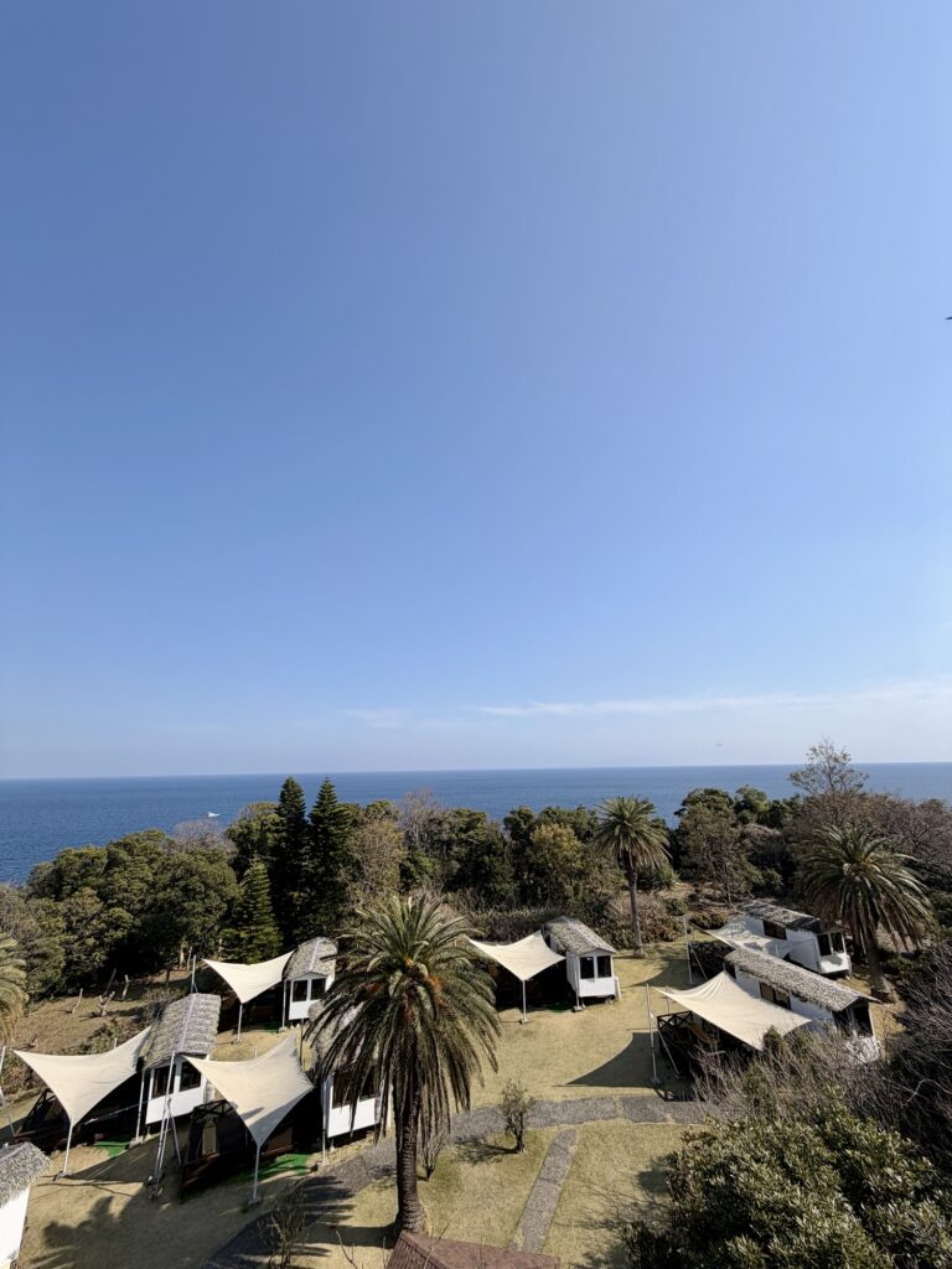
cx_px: 476
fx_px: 513
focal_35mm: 14
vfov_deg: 102.1
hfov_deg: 85.7
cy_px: 634
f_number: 2.2
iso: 20
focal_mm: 2.22
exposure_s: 1/1017
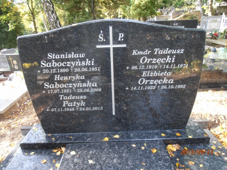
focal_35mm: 24
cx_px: 114
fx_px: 157
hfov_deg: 71.6
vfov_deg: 56.8
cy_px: 85
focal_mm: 4.2
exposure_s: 1/30
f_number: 3
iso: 100
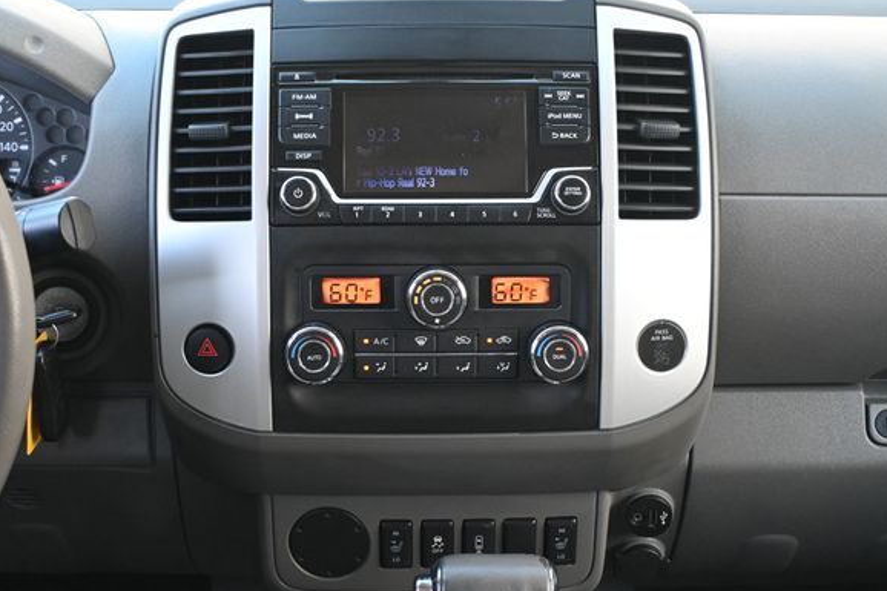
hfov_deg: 38.0
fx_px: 1288
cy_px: 296
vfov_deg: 25.8
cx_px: 439
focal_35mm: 52
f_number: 5
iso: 1250
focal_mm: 31.5
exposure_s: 1/125
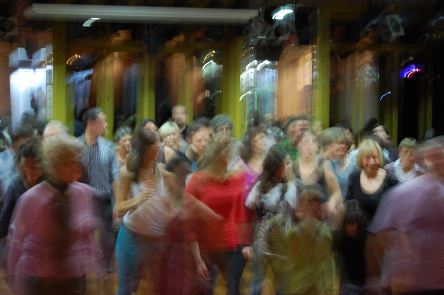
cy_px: 148
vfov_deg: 18.2
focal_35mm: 75
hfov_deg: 27.0
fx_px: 924
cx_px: 222
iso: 800
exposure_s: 1/2.5
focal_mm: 50
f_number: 5.6
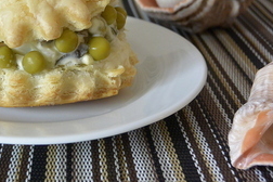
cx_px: 39
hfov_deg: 26.3
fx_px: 569
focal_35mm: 75
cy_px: 51
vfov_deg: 18.1
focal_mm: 15.6
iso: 800
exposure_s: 1/125
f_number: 4.2
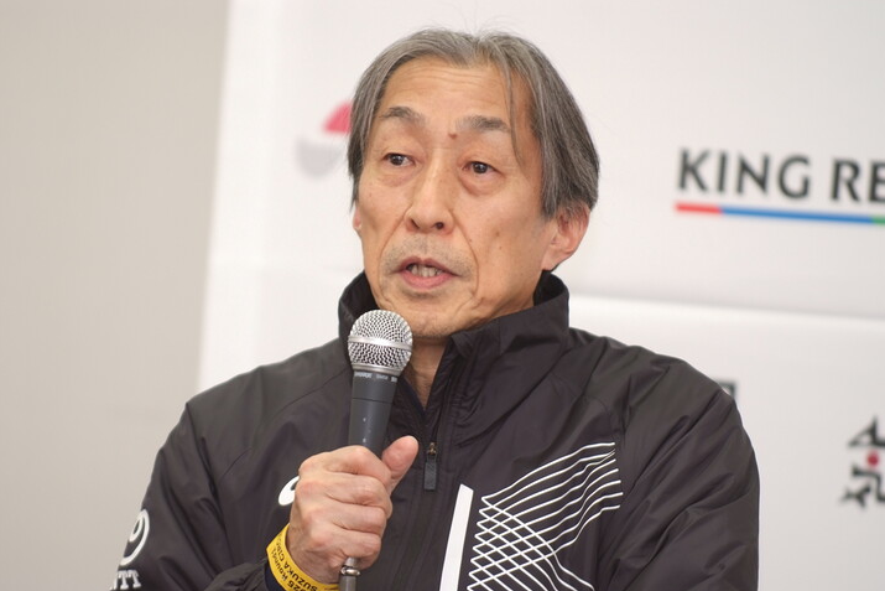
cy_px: 296
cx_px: 442
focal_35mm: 302
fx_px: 7425
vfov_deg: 4.6
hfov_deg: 6.8
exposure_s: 1/90
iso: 400
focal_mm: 200
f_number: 2.8
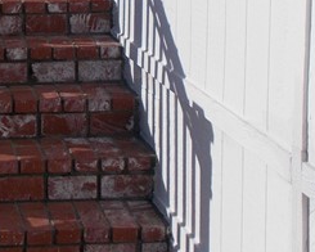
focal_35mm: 106
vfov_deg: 14.1
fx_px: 988
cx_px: 31
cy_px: -55
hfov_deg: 17.8
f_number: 8
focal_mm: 4.6
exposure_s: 1/400
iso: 80
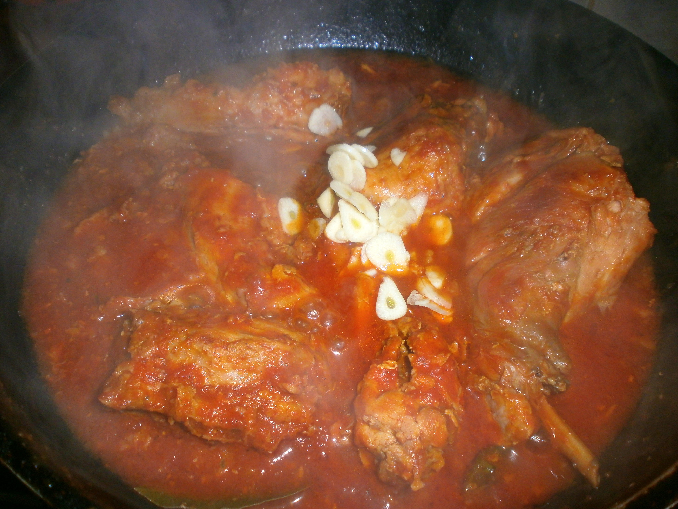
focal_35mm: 27
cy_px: 254
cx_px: 339
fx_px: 529
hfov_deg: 65.3
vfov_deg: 51.4
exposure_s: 1/30
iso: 125
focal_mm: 4.8
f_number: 2.9
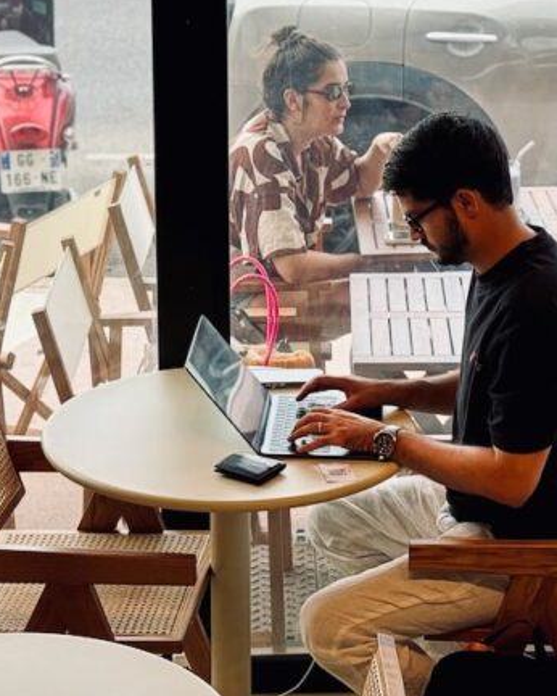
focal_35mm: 111
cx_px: 301
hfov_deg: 13.9
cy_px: 171
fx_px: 2286
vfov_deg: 17.2
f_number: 1.78
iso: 50
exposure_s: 1/100
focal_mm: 6.76
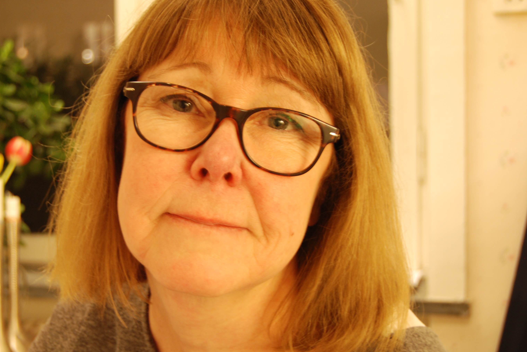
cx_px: 200
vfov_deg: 20.5
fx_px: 977
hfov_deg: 30.1
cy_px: 175
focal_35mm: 67
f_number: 4.8
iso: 400
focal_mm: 35
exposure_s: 1/4
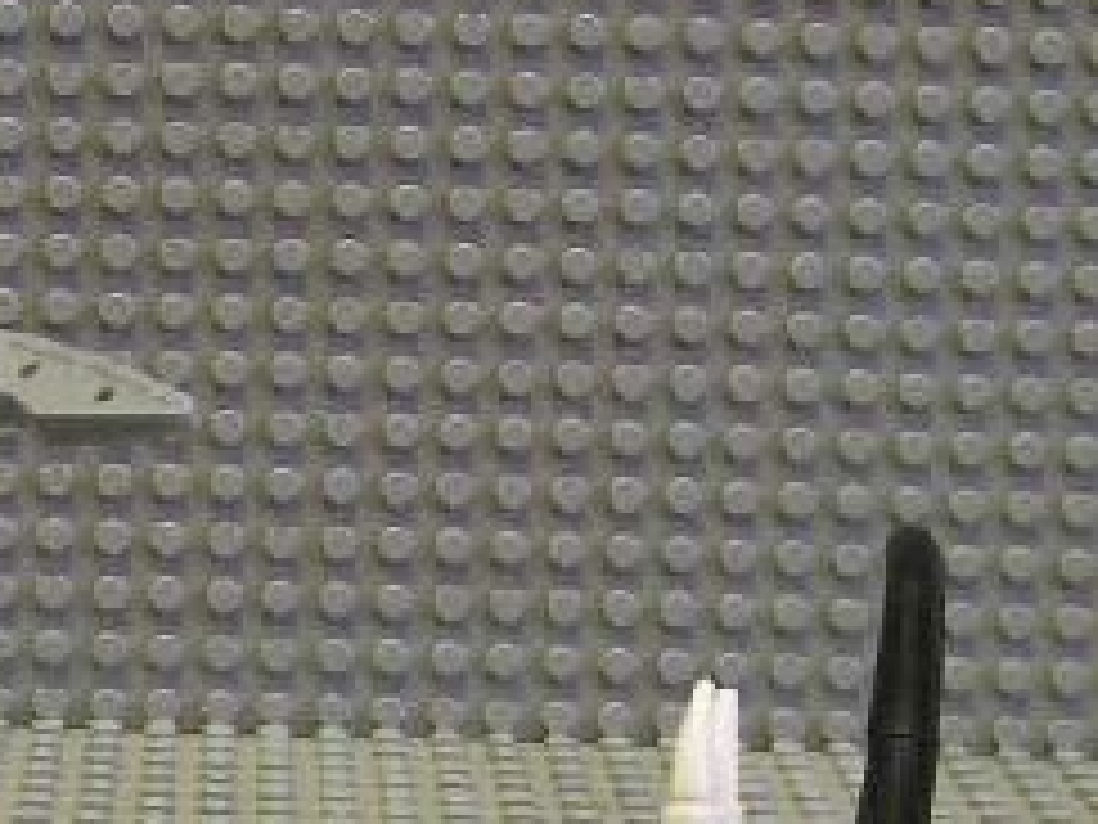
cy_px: 851
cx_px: -50
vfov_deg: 12.4
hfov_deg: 16.3
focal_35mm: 118
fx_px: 3743
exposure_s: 1/32
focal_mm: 6
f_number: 2.7
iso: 147
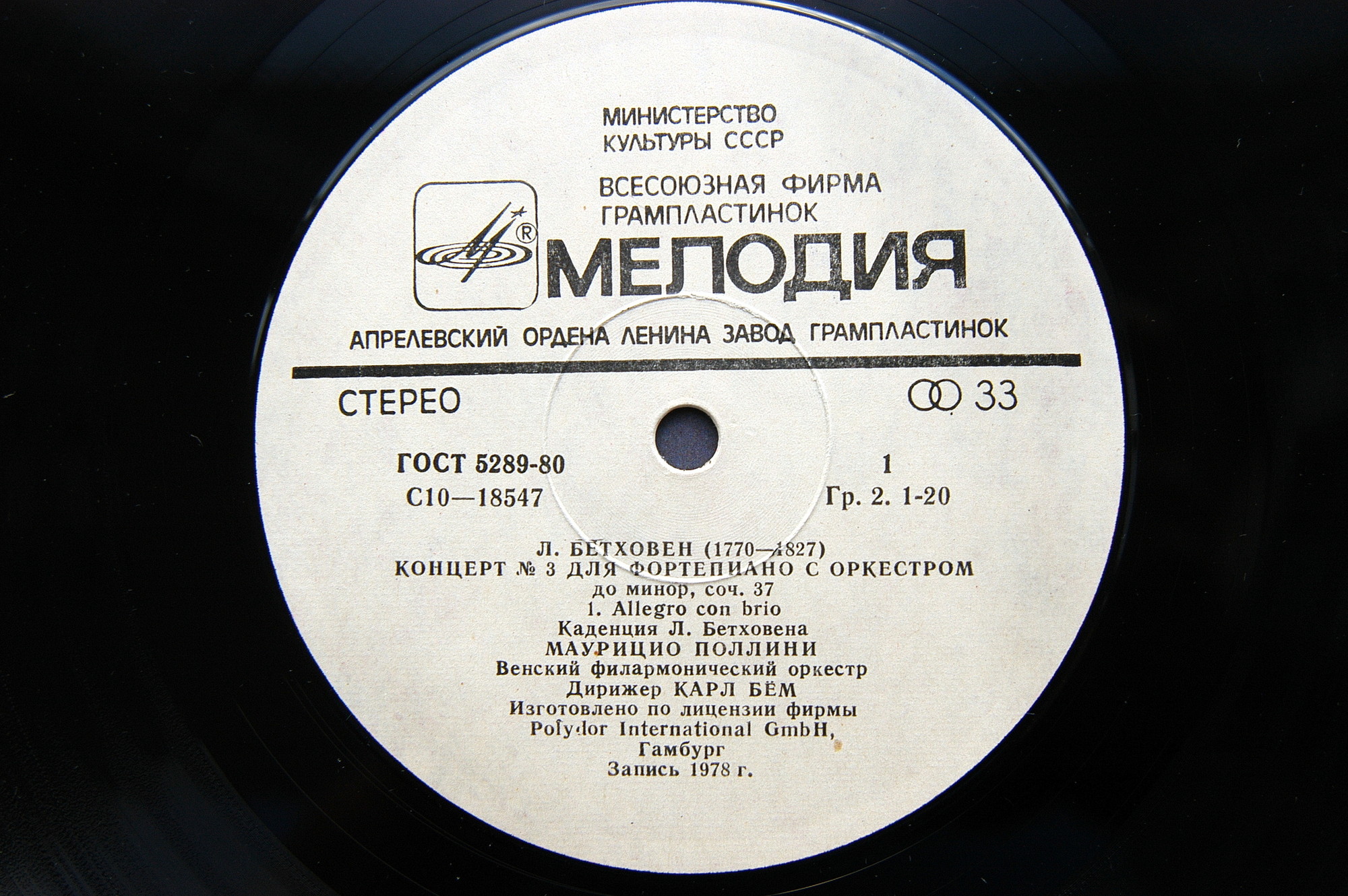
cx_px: 674
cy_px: 448
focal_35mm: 52
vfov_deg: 25.7
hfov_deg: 37.9
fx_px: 1964
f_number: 5
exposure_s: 1/100
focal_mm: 35
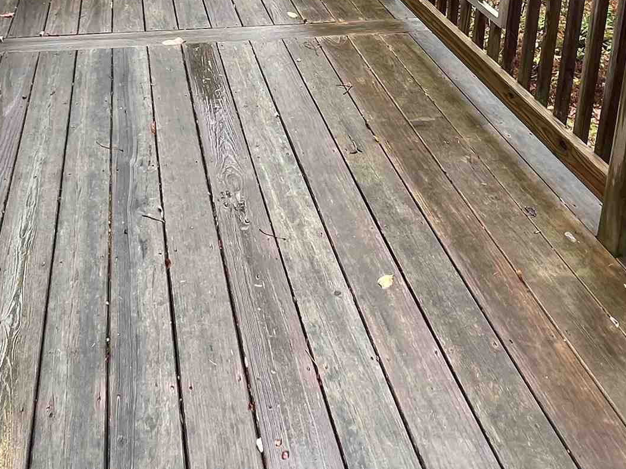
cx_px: 251
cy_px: -94
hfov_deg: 48.7
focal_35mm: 38
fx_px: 687
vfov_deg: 31.6
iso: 50
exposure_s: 1/99
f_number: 1.8
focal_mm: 1.57
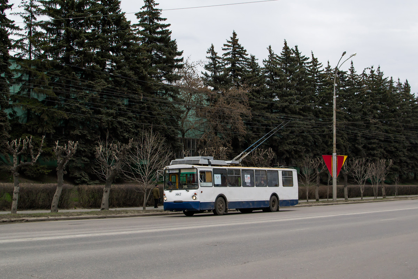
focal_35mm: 52
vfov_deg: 25.8
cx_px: 209
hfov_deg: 37.9
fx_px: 610
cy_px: 140
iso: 400
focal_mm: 35
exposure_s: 1/1250
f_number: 6.3
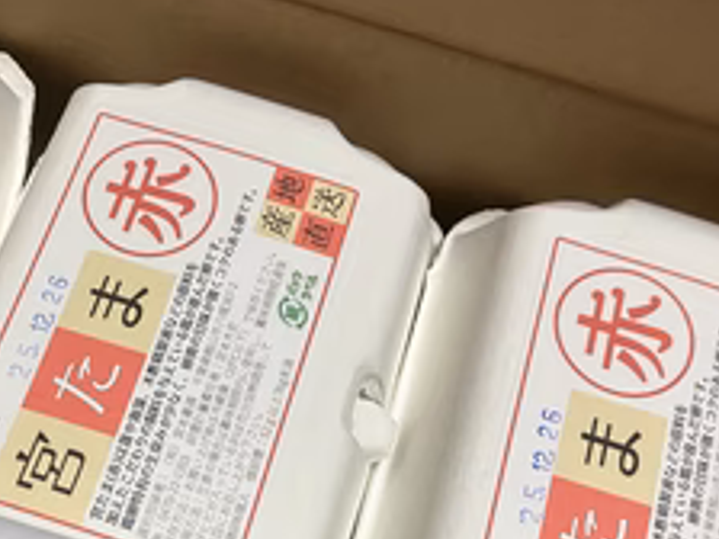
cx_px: 212
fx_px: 1039
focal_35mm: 50
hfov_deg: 37.6
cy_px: 411
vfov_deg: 28.6
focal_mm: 3.99
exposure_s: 1/50
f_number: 1.8
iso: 50
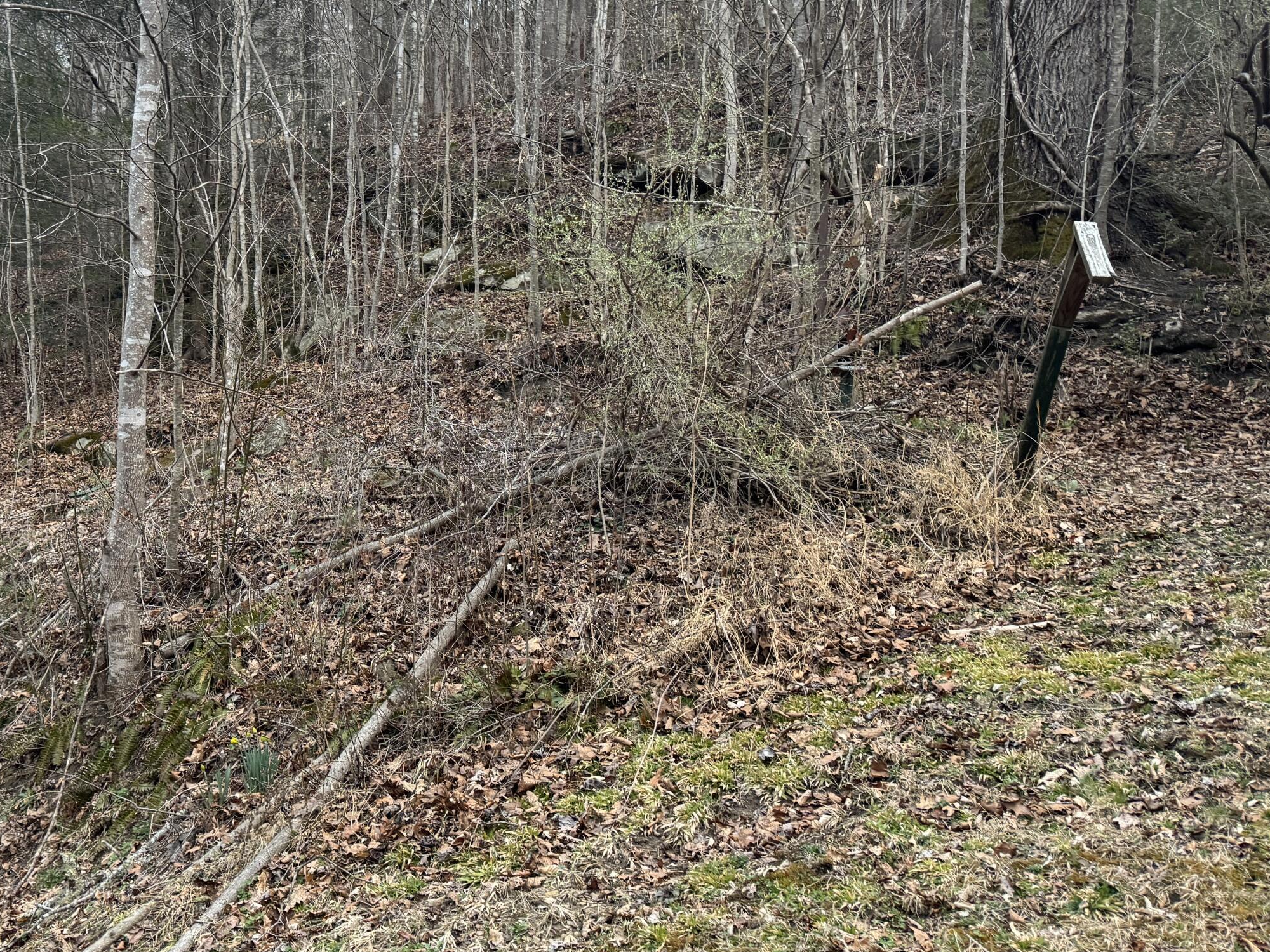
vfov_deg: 39.4
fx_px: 1321
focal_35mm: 36
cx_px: 340
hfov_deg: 49.6
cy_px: 359
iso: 200
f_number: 1.78
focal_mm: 6.76
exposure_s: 1/62
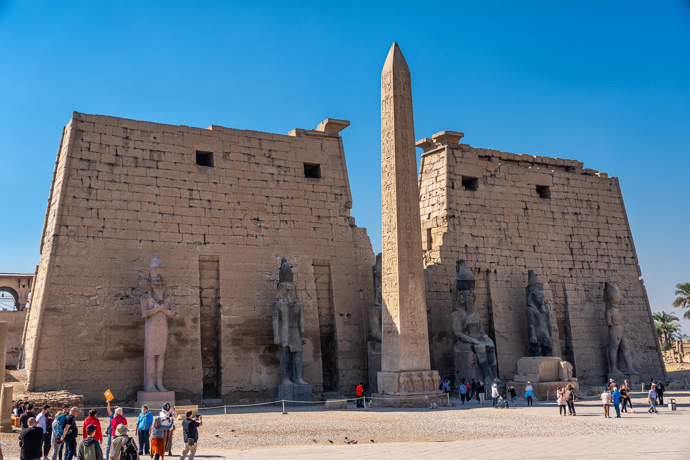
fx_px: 796
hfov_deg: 46.8
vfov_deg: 32.2
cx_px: 345
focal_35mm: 42
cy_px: 230
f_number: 5.6
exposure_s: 1/400
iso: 100
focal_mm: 27.7
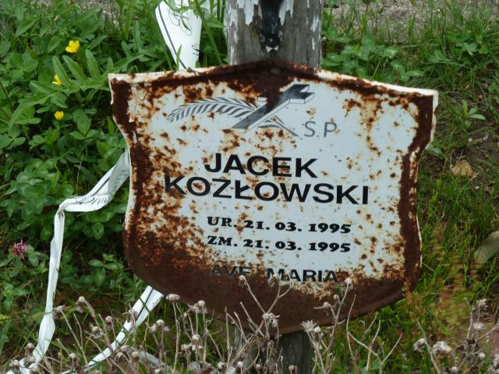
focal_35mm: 119
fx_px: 1715
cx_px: 250
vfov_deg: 12.5
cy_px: 187
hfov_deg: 16.6
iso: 100
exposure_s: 1/50
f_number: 4.4
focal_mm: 19.5
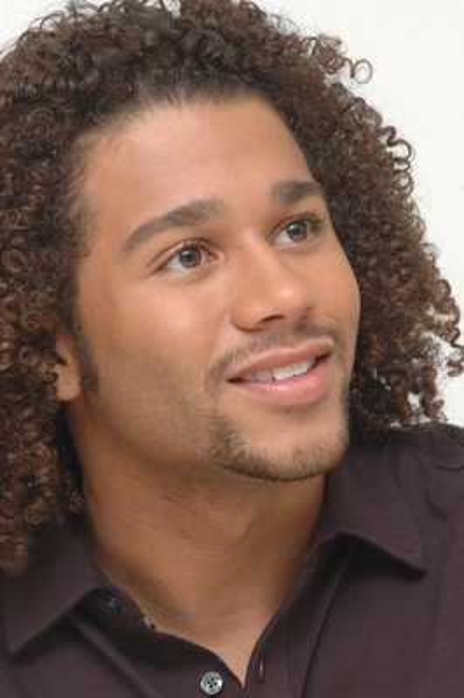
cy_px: 349
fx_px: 4212
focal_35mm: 218
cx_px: 232
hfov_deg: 6.3
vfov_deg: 9.5
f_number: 8
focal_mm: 145
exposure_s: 1/400
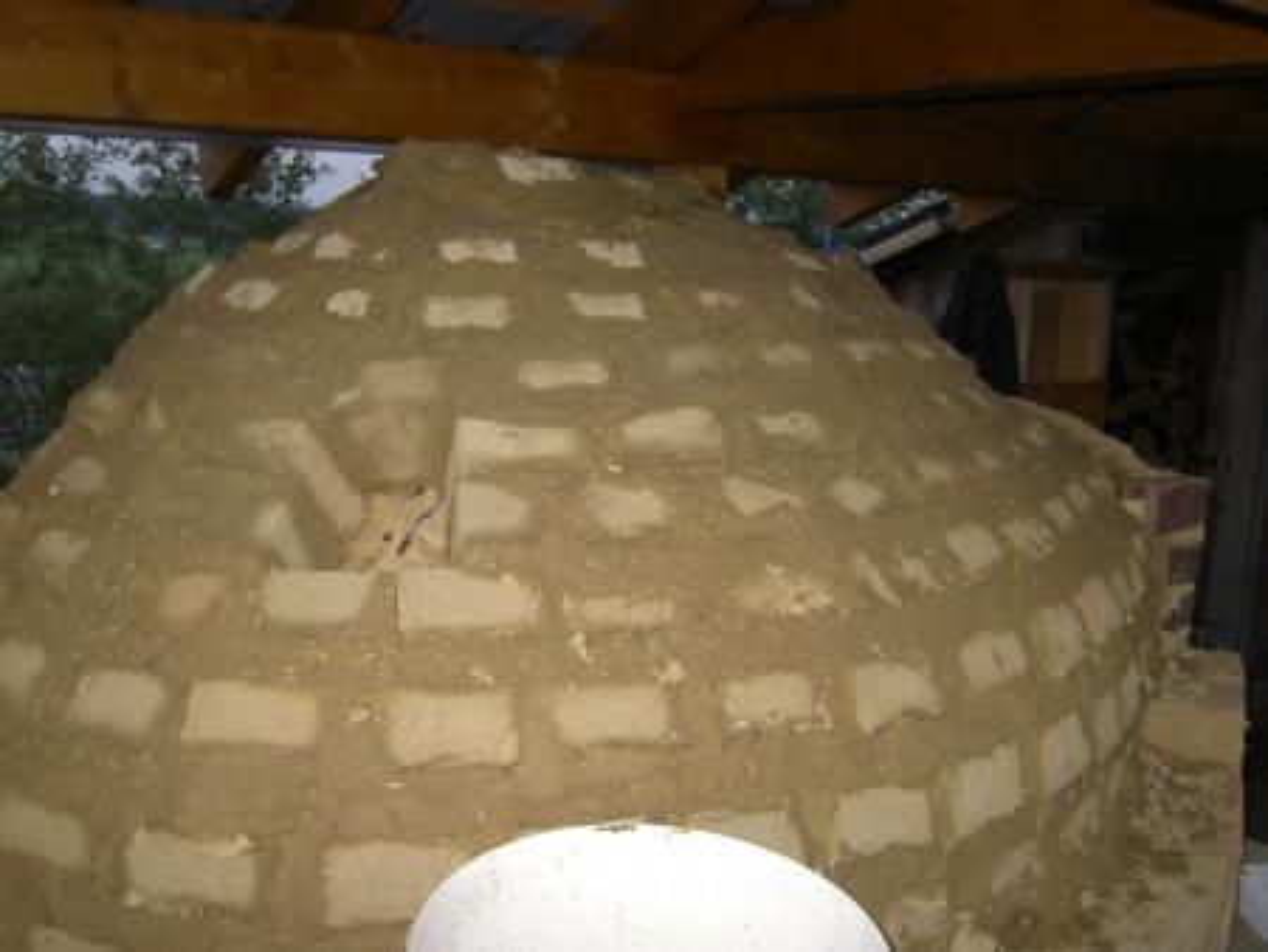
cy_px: 476
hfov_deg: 53.9
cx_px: 634
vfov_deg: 41.8
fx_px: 1246
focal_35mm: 34
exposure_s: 1/60
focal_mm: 5.6
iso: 100
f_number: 2.8
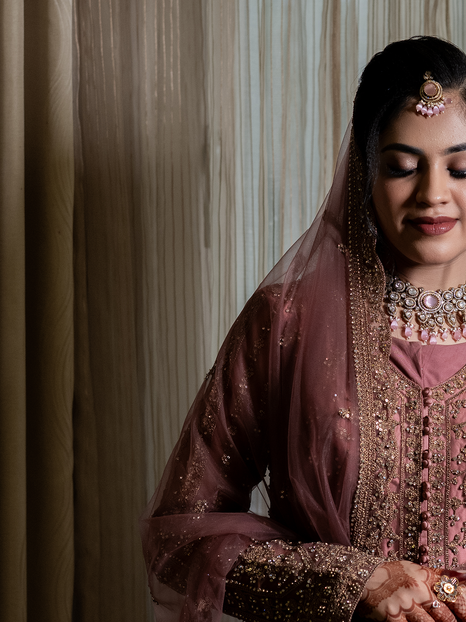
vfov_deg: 13.6
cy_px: 290
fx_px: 2602
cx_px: 390
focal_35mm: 145
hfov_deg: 10.2
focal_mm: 50
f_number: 2.2
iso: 500
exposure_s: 1/200
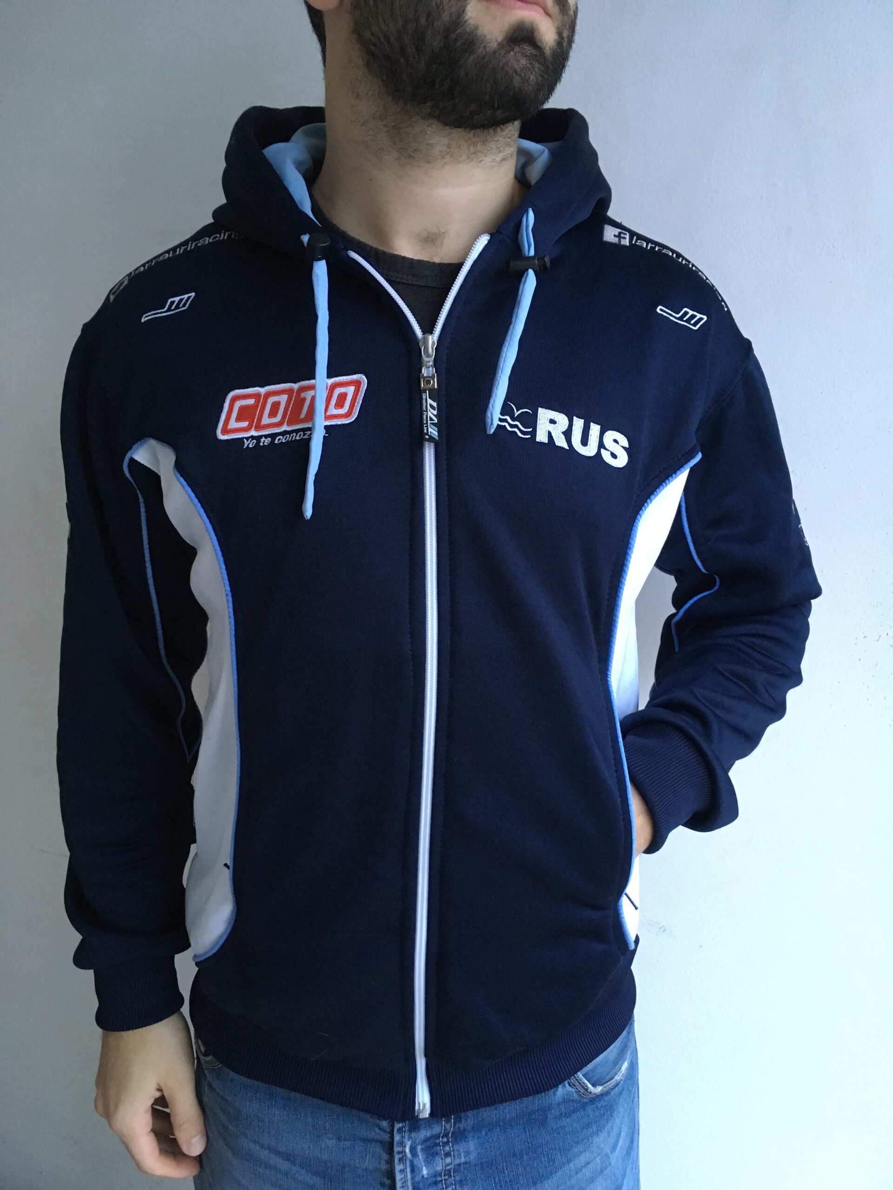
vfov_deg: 61.7
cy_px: 595
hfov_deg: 48.2
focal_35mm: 29
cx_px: 446
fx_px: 997
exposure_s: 1/20
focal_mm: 4.15
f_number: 2.2
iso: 200
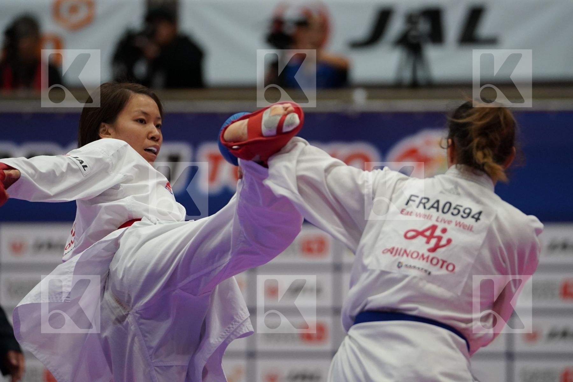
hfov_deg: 7.8
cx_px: 286
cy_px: 191
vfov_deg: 5.2
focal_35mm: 264
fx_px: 4202
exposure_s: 1/1000
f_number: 2.8
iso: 2500
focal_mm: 176
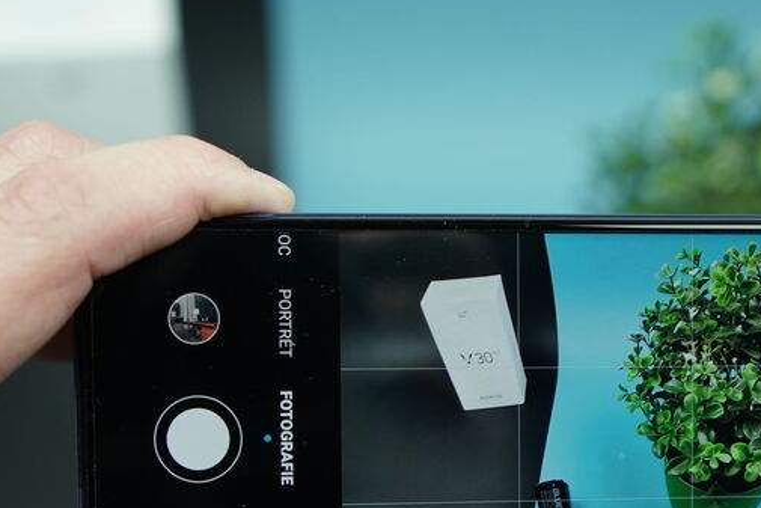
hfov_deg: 26.5
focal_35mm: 76
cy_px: 443
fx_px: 1607
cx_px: 502
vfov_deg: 17.7
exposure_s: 1/160
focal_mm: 40
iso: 400
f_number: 4
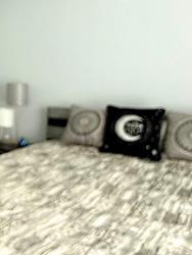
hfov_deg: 30.8
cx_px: -8
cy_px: 82
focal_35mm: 43
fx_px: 317
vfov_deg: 43.1
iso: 50
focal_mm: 2.22
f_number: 2.2
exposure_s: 1/99
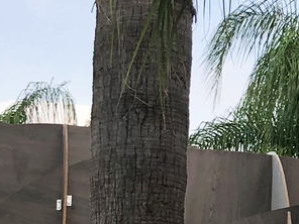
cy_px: 166
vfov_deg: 7.8
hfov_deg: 10.0
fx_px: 1633
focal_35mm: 189
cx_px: 500
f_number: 1.8
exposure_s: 1/500
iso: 20
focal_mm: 4
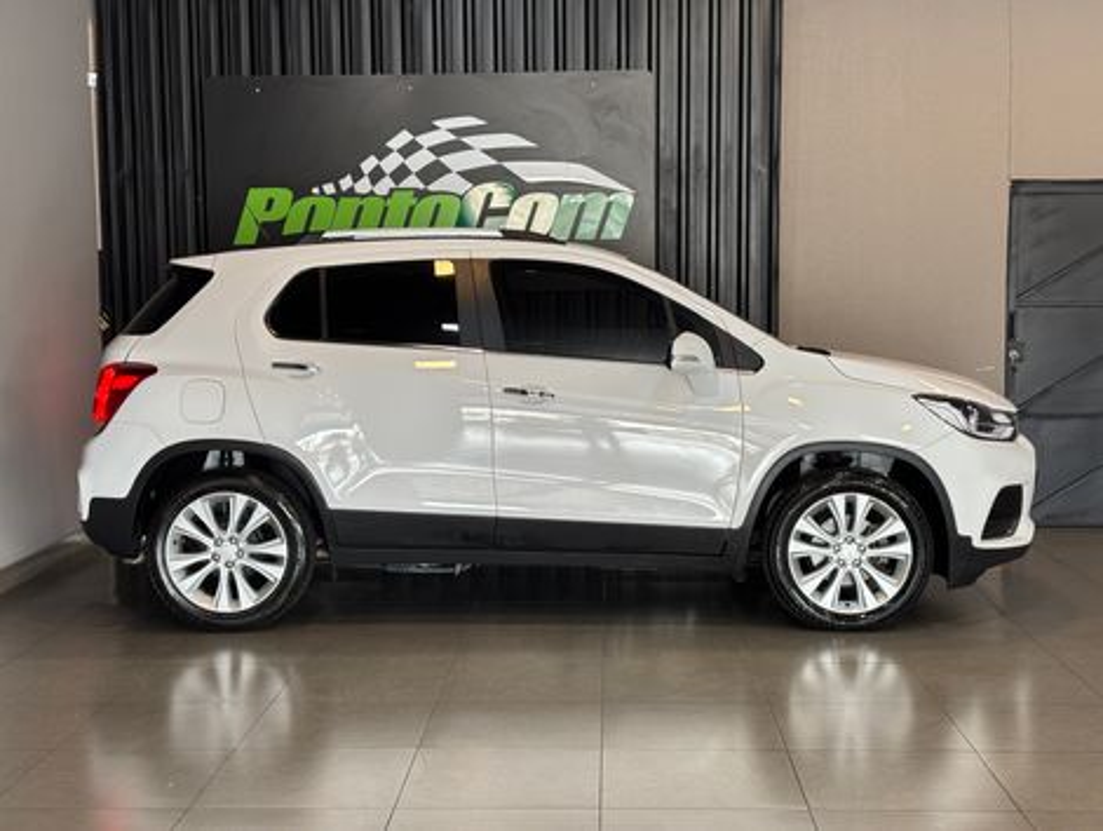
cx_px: 552
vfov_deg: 28.1
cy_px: 416
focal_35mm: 52
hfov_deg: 36.8
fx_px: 1659
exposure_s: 1/60
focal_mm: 5.96
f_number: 1.6
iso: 64
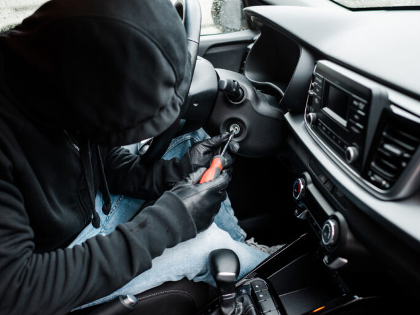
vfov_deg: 37.7
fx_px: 461
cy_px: 158
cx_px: 236
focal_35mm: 38
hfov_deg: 48.9
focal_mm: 35
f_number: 3.5
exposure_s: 1/160
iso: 500
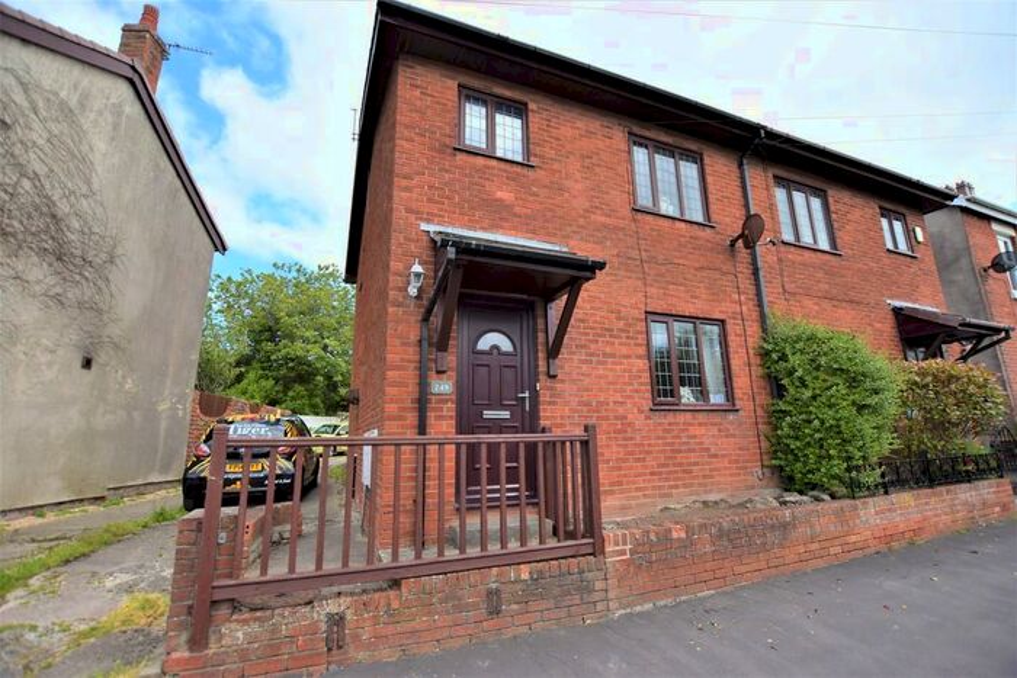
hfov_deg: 100.4
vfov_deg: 77.4
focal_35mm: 15
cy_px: 339
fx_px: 424
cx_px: 508
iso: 100
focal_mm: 10
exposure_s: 1/800
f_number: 4
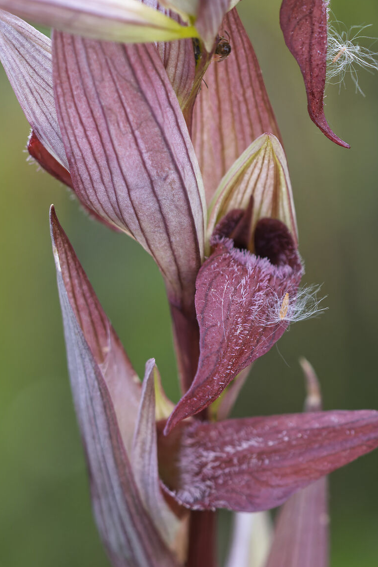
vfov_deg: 4.4
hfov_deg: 2.9
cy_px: 195
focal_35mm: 469
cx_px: 180
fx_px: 7382
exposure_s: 1/400
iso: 1250
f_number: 5
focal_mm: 150
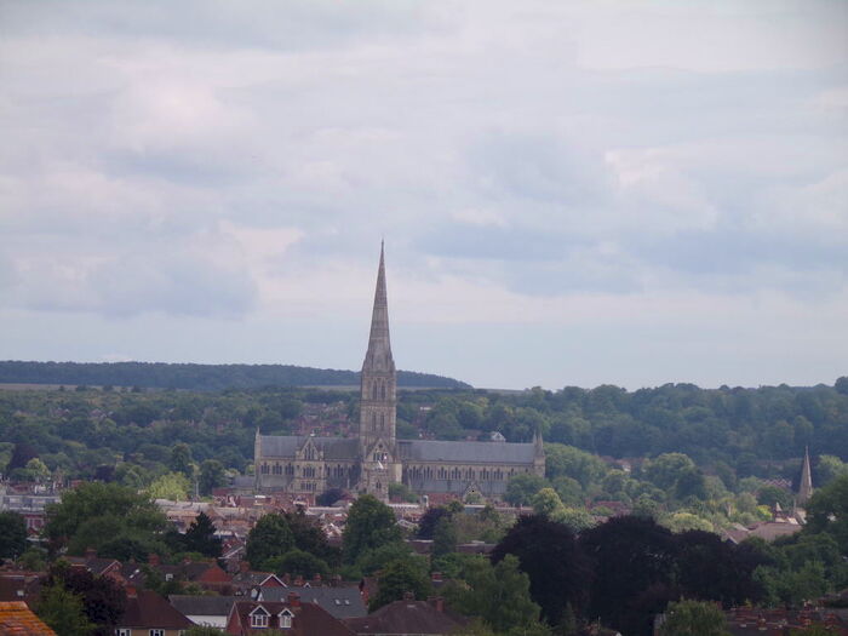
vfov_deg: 7.4
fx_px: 4924
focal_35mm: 201
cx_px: 424
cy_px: 318
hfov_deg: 9.8
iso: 80
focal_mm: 36.1
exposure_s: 1/400
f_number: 5.2
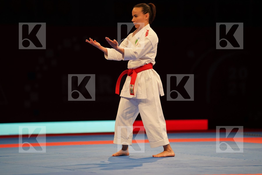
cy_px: 88
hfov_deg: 10.8
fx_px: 1390
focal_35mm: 191
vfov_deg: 7.2
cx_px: 131
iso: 1000
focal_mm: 191
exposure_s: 1/500
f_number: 2.8
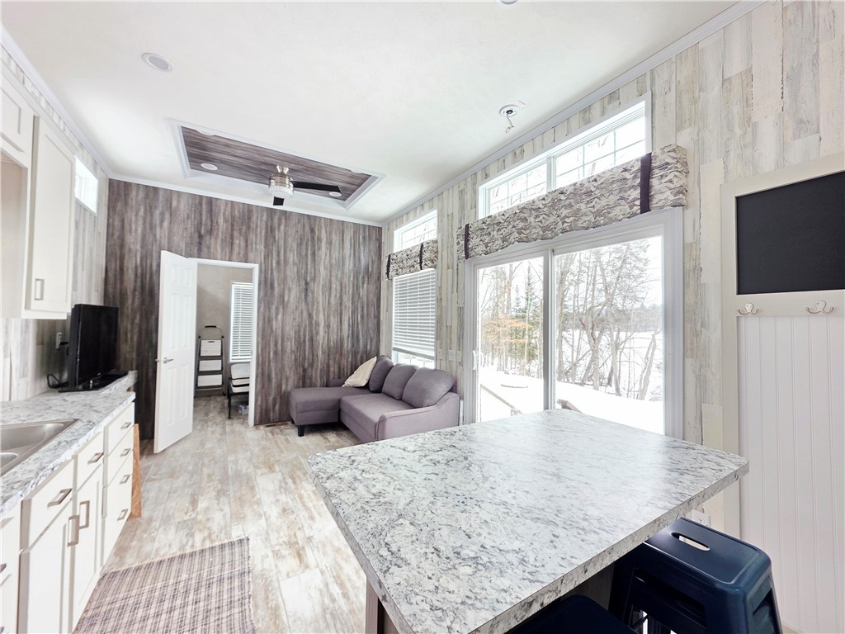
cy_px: 317
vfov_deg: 89.9
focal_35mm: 13
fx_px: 317
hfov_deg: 106.2
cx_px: 422
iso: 125
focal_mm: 2.2
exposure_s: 1/120
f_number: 1.9
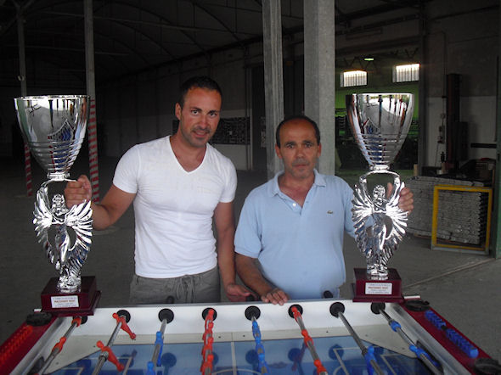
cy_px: 188
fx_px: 521
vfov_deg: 39.6
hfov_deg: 51.4
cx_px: 250
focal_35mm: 36
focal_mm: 6.3
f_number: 3.1
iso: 200
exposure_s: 1/60
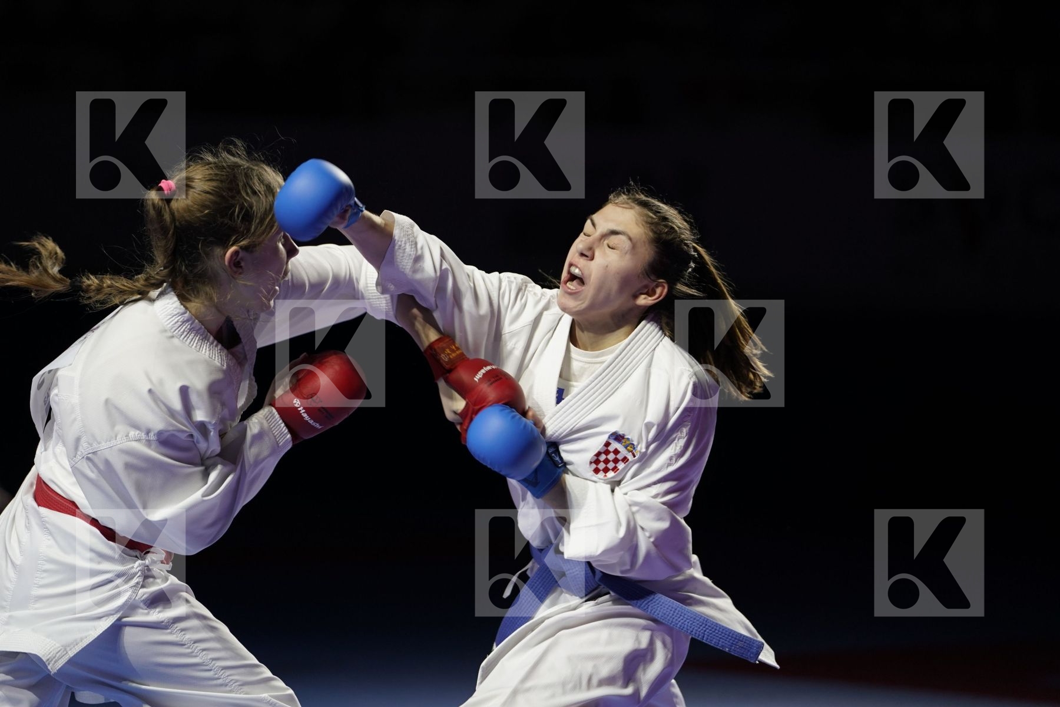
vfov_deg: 8.3
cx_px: 530
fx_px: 4858
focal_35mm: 165
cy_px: 354
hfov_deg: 12.5
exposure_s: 1/1000
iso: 1000
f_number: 2.8
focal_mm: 165
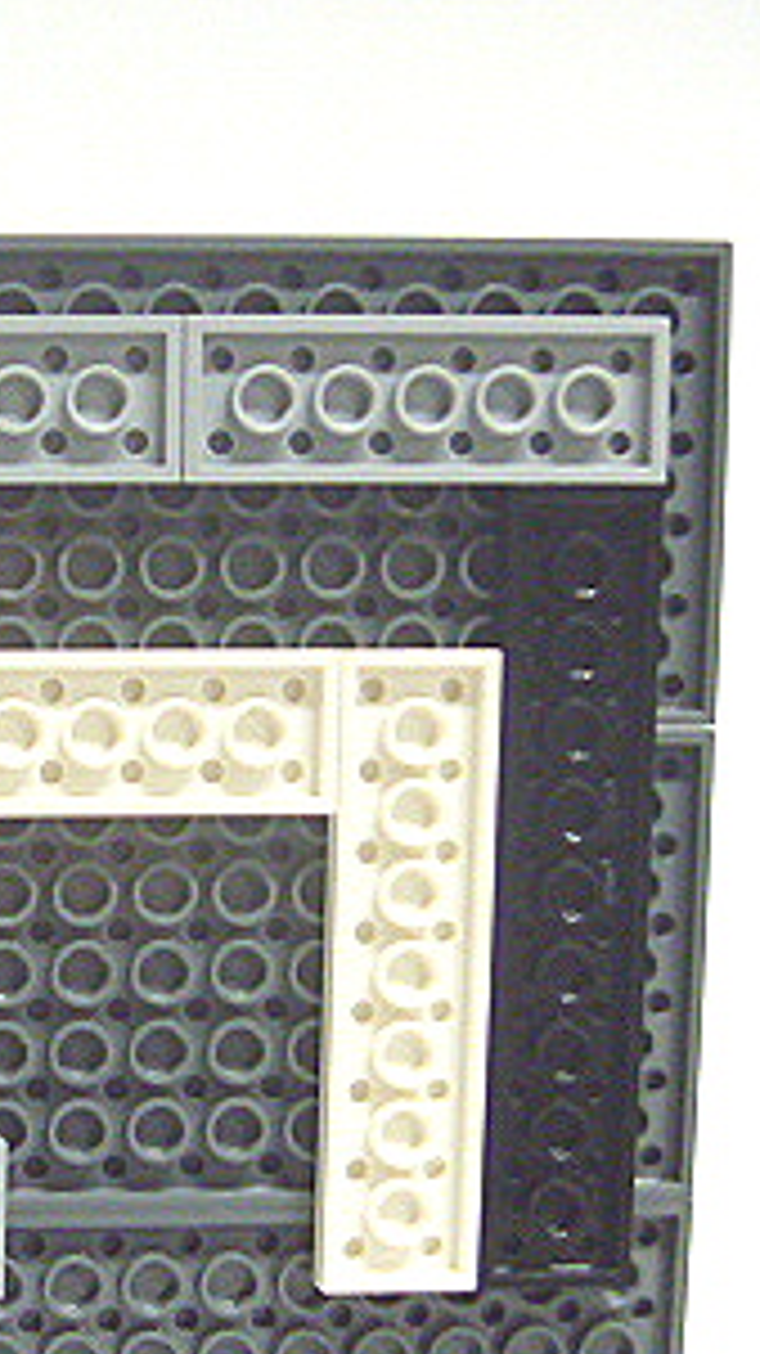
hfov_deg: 13.5
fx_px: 2906
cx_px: -567
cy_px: 927
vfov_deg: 26.0
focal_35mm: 81
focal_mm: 6.3
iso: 400
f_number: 3.5
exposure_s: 1/13
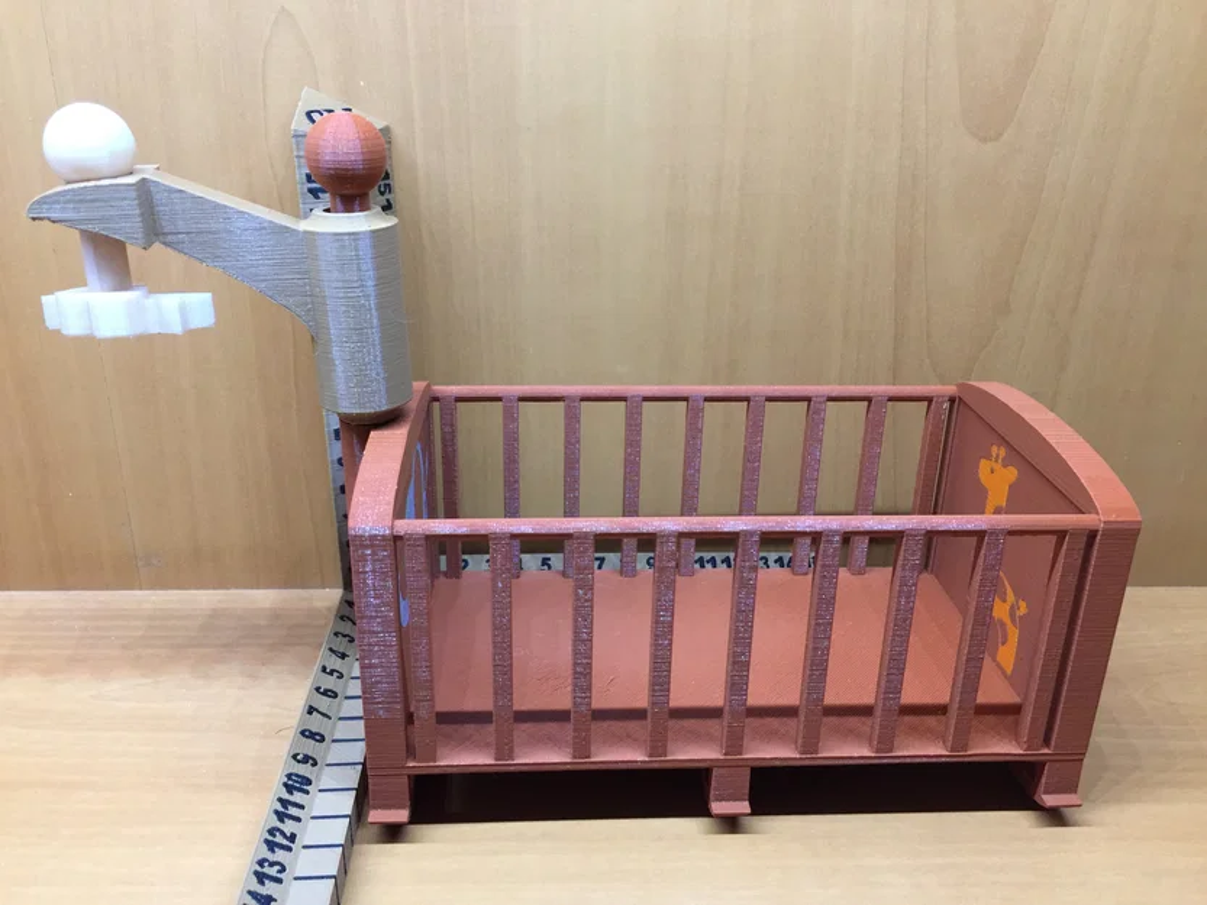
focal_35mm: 29
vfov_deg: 48.2
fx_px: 1011
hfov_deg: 61.7
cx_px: 604
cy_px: 452
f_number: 2.2
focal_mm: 4.15
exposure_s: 1/15
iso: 100
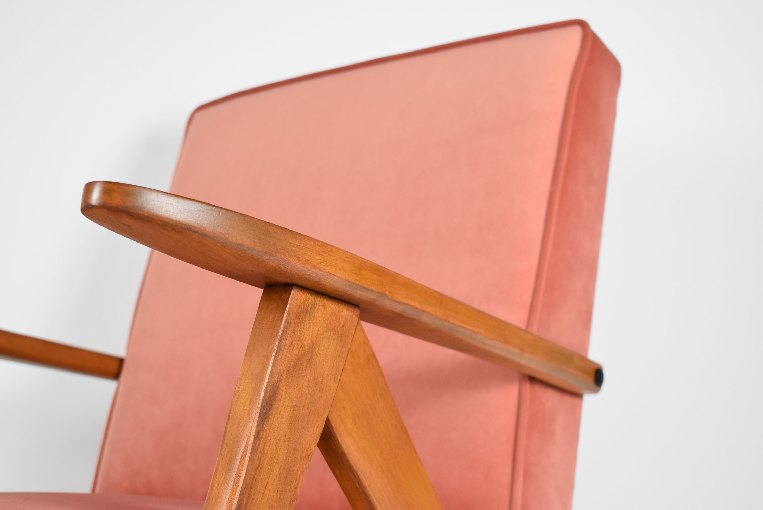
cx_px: 382
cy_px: 255
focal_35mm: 60
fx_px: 1273
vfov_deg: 22.7
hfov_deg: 33.4
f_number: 5
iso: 1400
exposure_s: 1/125
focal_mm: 40
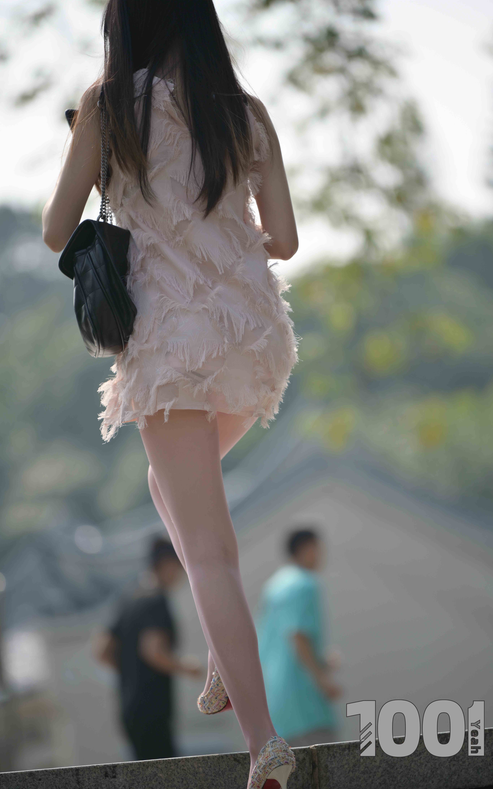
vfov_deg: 10.3
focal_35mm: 204
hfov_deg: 6.4
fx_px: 4385
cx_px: 248
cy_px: 394
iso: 100
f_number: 2.8
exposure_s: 1/2000
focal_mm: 200
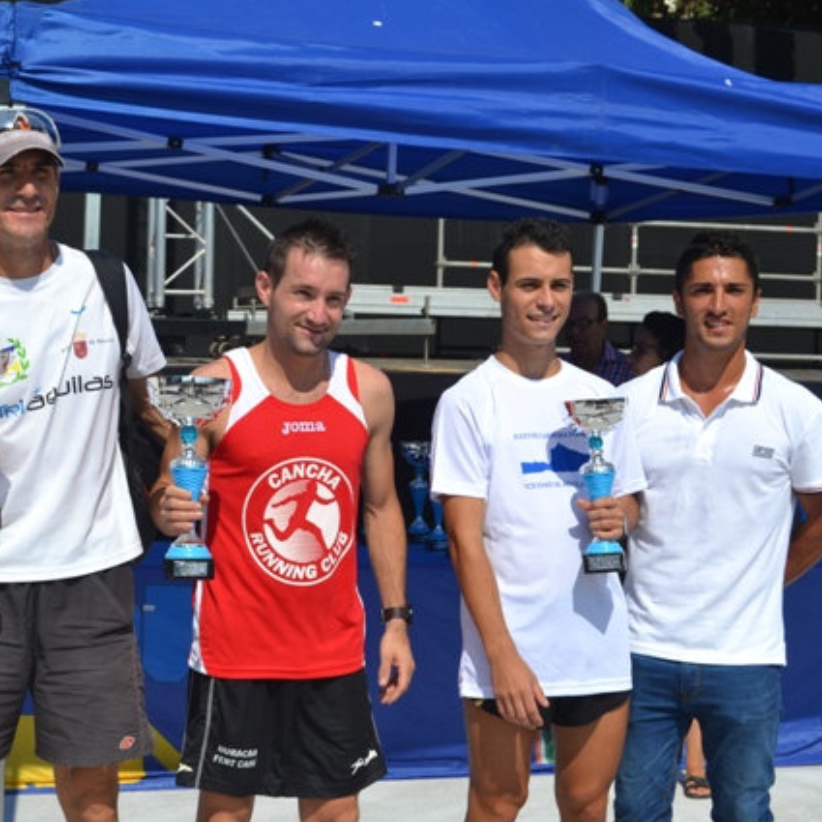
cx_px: 238
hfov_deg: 23.5
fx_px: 1961
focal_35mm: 73
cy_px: 411
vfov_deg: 23.7
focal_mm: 38
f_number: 9
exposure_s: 1/320
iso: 100
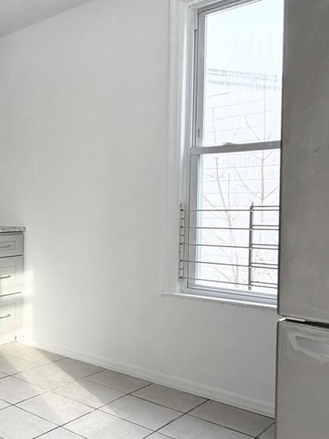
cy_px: 224
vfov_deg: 51.3
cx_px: -74
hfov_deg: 32.2
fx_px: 456
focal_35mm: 36
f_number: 2.2
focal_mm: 2.22
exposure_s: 1/121
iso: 100
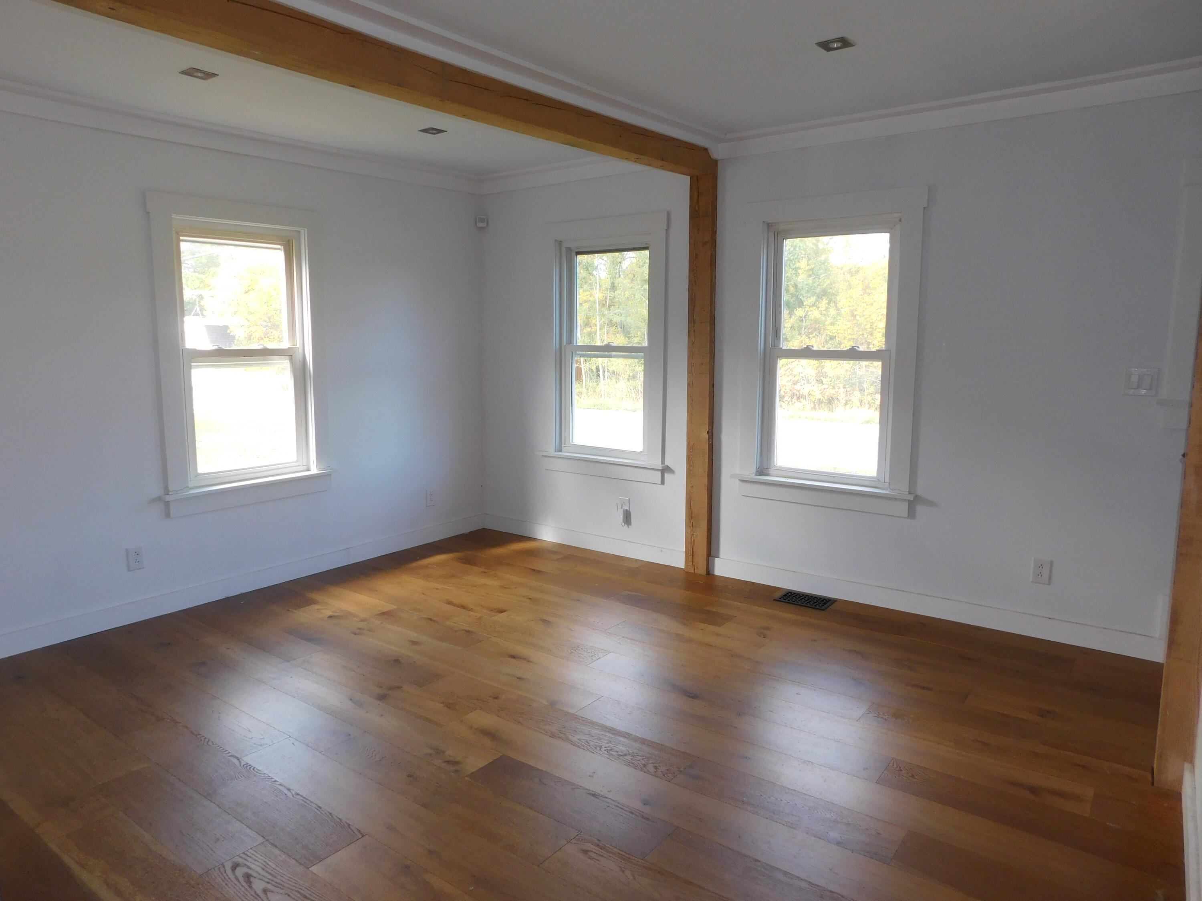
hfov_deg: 73.9
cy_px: 450
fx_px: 799
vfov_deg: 58.9
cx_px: 601
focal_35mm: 23
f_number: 3
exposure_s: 1/60
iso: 125
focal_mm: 4
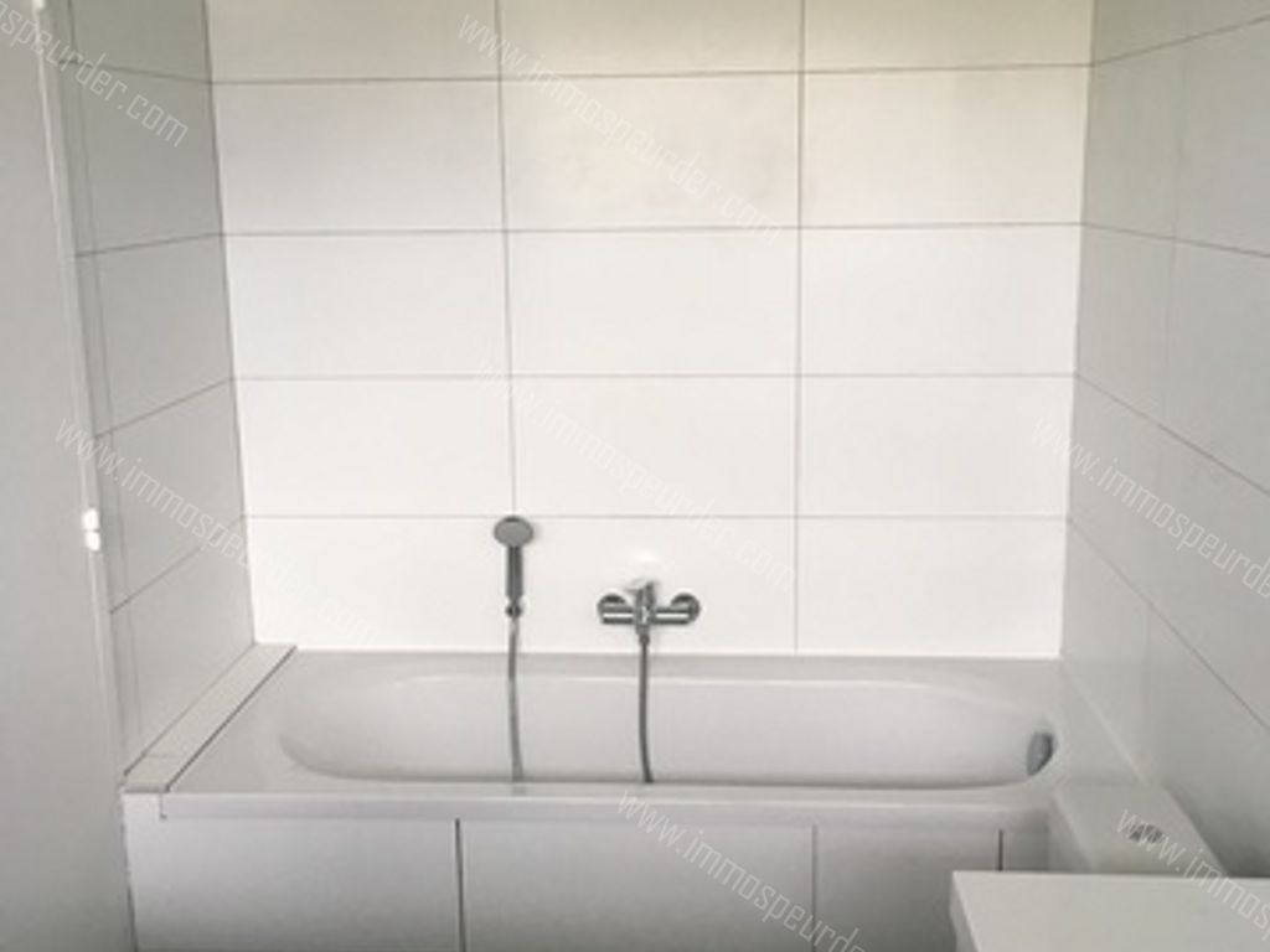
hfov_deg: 61.7
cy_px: 476
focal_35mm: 29
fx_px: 1064
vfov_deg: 48.2
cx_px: 635
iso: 40
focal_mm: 4.15
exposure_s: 1/33
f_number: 2.2
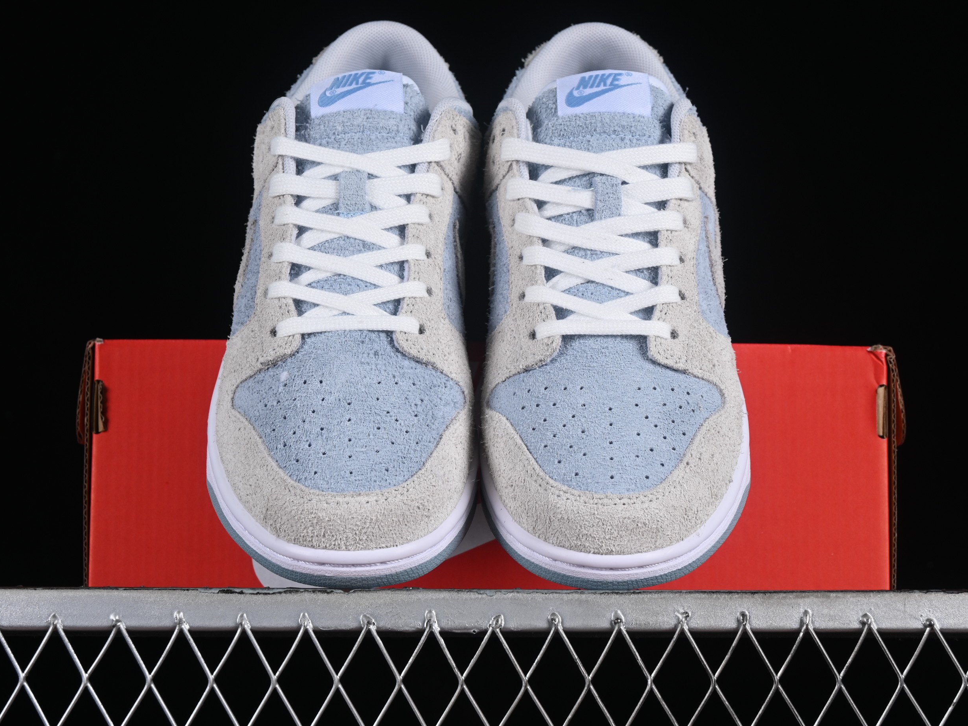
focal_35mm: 82
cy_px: 363
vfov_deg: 18.0
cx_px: 479
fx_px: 2293
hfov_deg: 23.8
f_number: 8
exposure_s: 1/80
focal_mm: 50
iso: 160
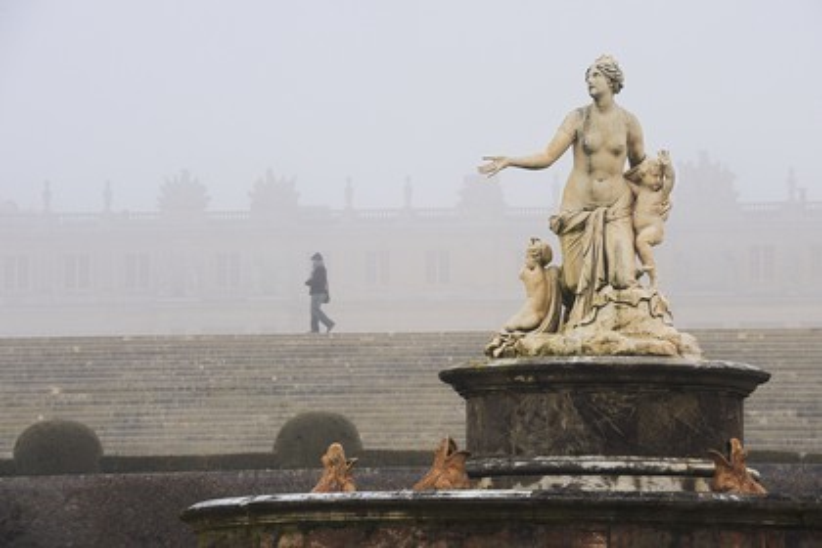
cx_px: 411
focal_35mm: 175
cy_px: 274
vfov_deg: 7.8
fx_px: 3996
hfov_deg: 11.7
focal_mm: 175
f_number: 9
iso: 400
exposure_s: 1/160
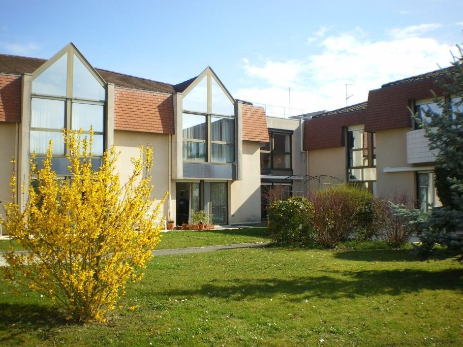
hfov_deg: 51.4
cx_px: 232
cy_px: 174
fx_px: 481
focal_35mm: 36
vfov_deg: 39.6
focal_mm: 6.3
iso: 64
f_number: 4.6
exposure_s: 1/400
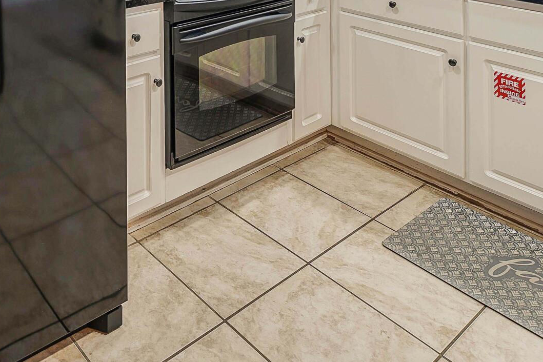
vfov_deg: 29.2
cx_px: 97
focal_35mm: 34
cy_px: -138
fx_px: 513
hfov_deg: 51.7
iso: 100
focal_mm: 12
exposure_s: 1/10
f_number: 5.6
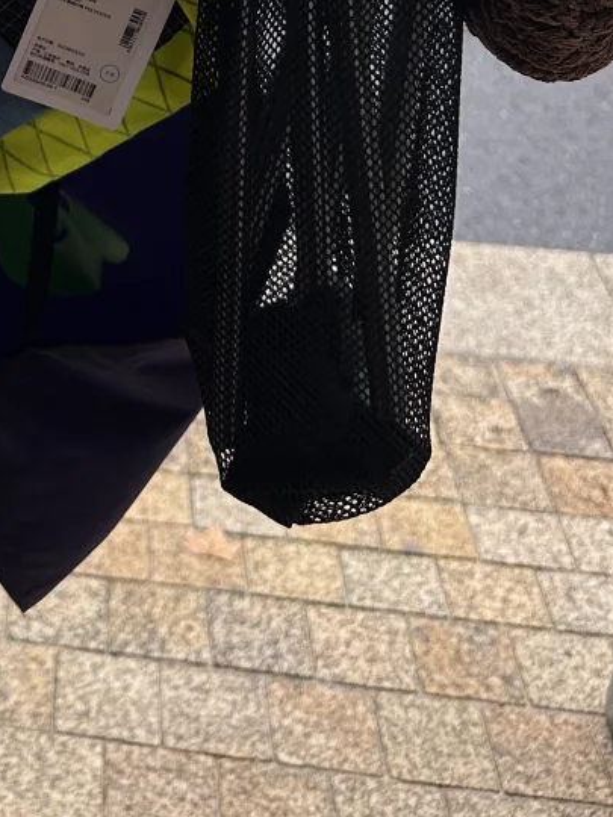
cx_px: -107
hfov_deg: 21.4
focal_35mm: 64
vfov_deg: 25.6
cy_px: -268
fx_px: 1511
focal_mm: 6.86
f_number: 1.78
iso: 64
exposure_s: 1/218
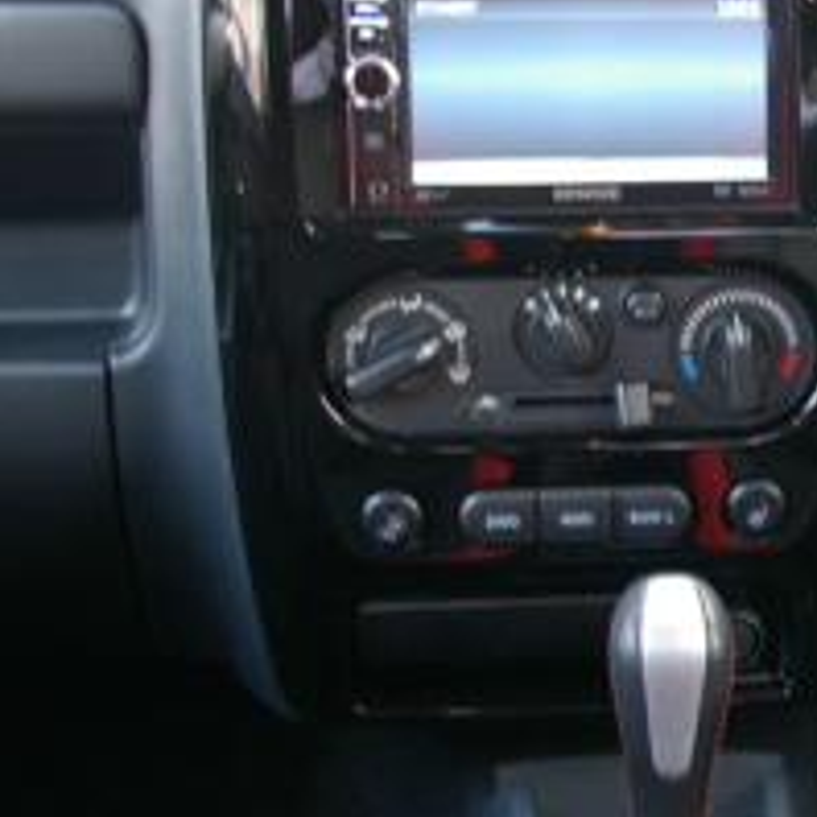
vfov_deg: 13.7
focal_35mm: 127
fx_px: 3401
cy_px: 446
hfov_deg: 13.2
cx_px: 1110
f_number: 4
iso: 200
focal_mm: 31
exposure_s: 1/8
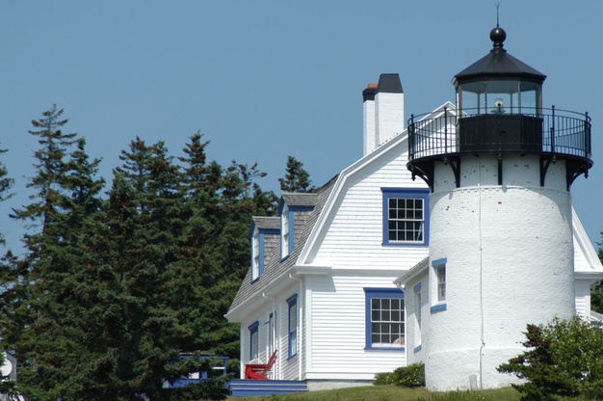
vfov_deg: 3.0
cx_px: 379
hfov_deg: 4.5
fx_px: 7697
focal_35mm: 460
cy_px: 214
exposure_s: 1/2500
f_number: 6.3
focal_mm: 240
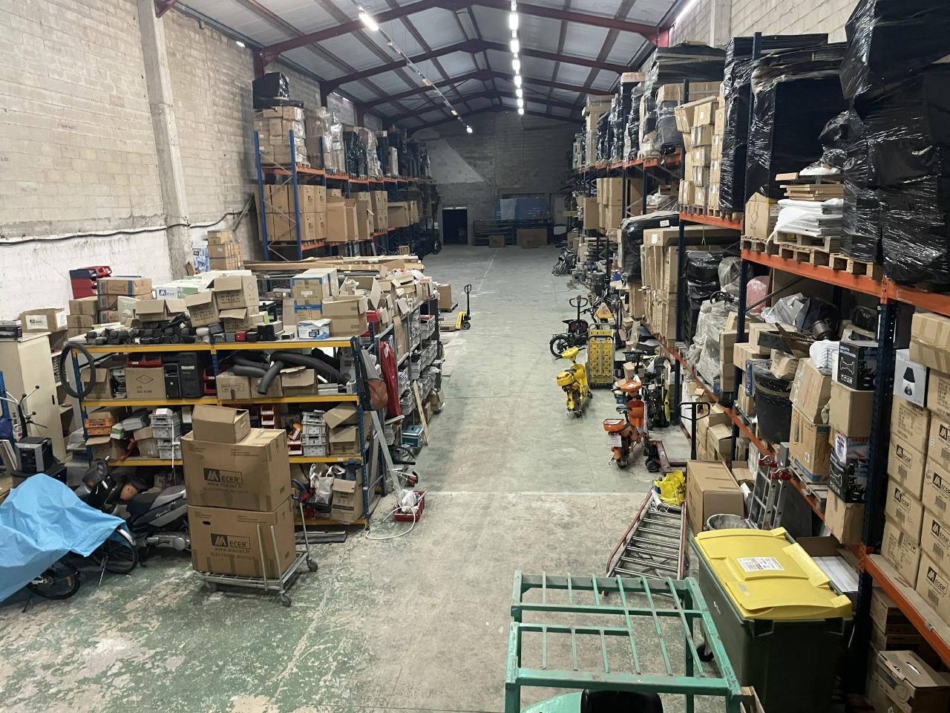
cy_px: 356
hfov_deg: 67.3
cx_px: 475
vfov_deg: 53.1
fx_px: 714
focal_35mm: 26
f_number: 1.6
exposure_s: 1/33
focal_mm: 4.2
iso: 500
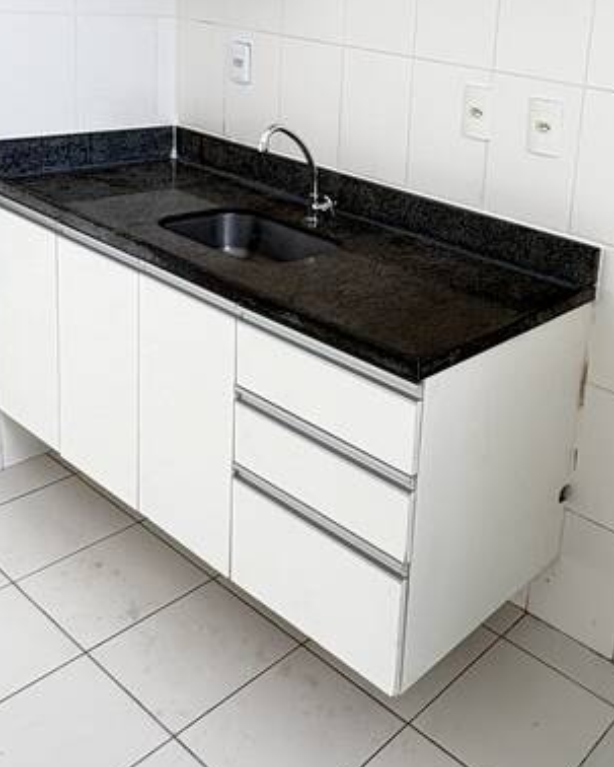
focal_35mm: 39
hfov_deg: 36.7
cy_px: 187
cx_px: 509
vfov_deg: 45.1
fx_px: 885
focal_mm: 2.22
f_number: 2.2
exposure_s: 1/99
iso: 160
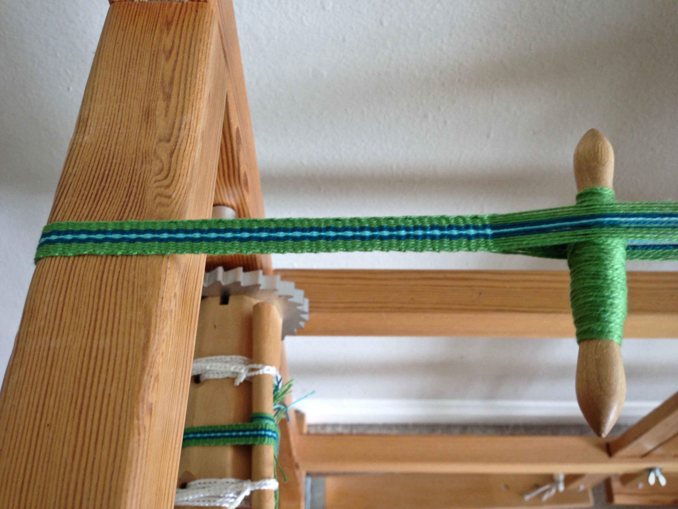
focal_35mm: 33
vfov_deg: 42.9
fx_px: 646
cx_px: 339
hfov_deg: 55.4
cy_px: 254
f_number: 2.4
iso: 50
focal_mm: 4.12
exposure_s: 1/20
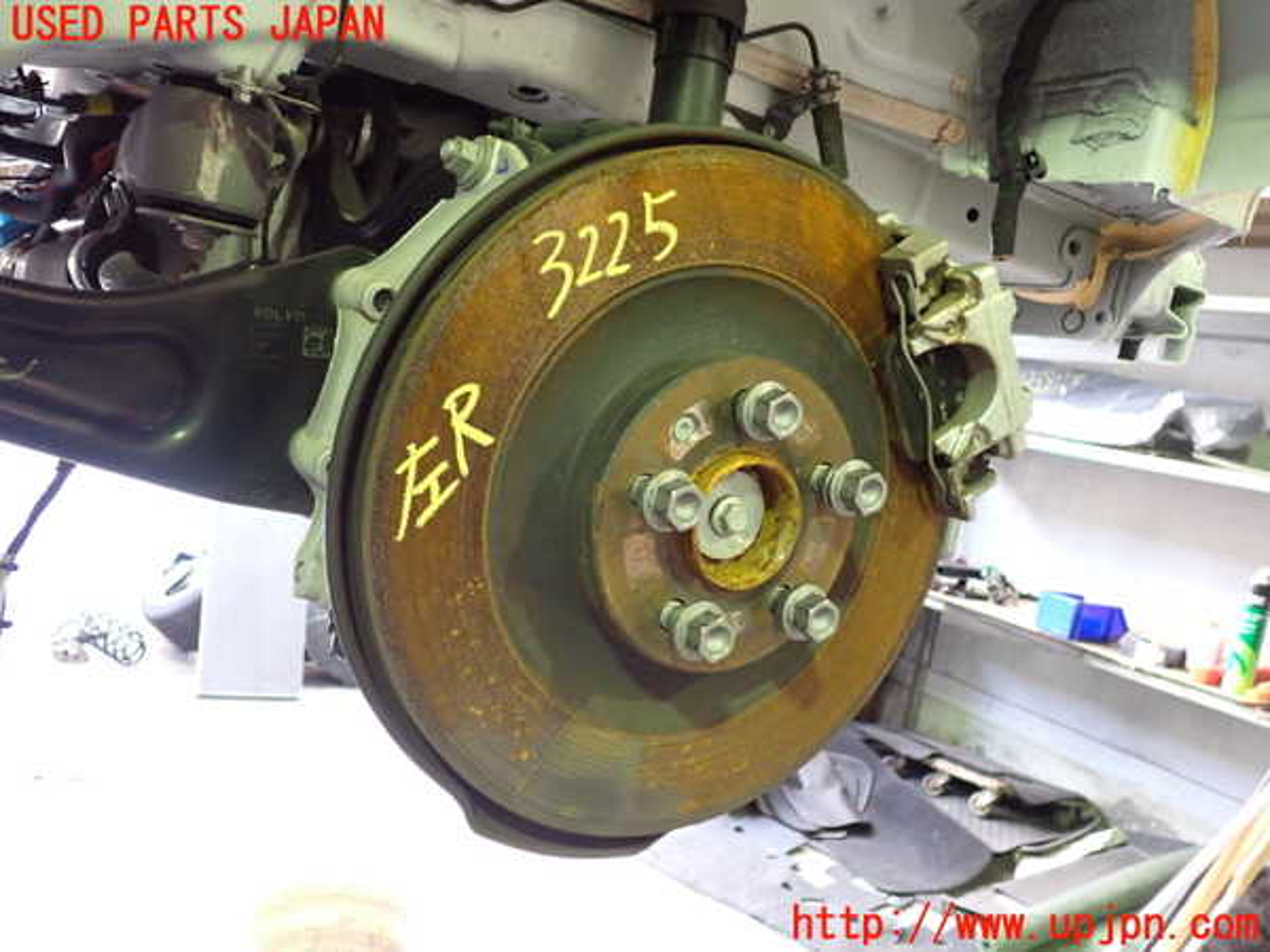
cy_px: 476
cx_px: 635
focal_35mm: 30
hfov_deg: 60.0
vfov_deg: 46.8
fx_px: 1101
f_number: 2.3
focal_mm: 5.4
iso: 1000
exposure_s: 1/50
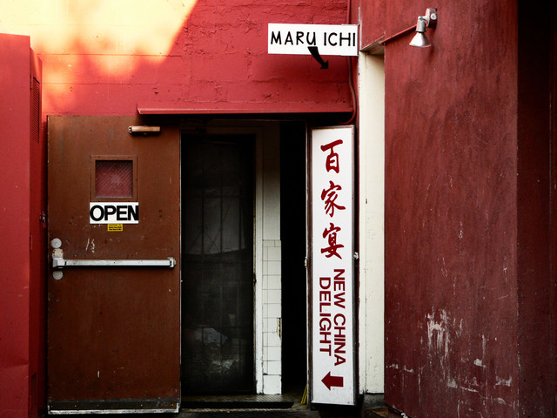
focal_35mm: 125
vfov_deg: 11.9
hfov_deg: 15.8
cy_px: 209
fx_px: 2011
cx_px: 278
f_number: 3.7
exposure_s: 1/100
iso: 80
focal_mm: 20.8
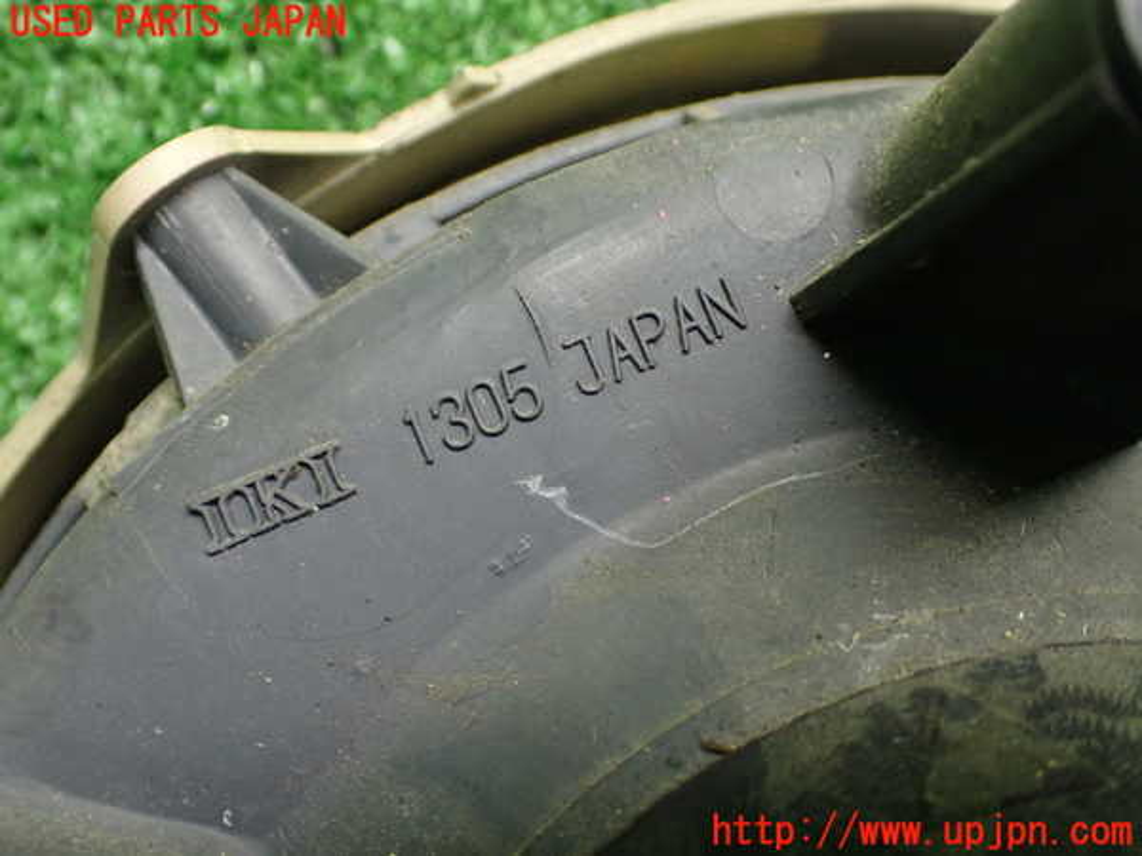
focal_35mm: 38
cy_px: 428
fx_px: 1254
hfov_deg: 49.0
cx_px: 571
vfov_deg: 37.7
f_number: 2.7
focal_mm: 6.83
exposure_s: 1/60
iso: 800
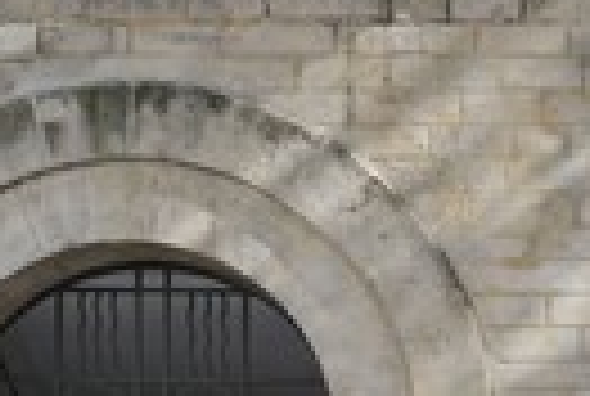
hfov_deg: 13.8
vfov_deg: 9.3
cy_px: 598
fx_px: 2365
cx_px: 712
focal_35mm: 144
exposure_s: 1/160
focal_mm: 45
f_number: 5
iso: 200
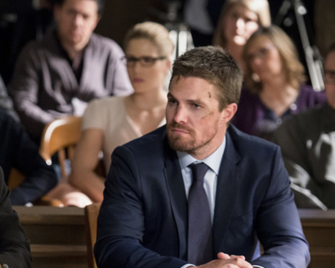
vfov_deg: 7.2
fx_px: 2122
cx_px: 34
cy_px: 179
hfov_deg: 9.0
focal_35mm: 214
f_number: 2.8
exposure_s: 1/80
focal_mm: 120
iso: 3200
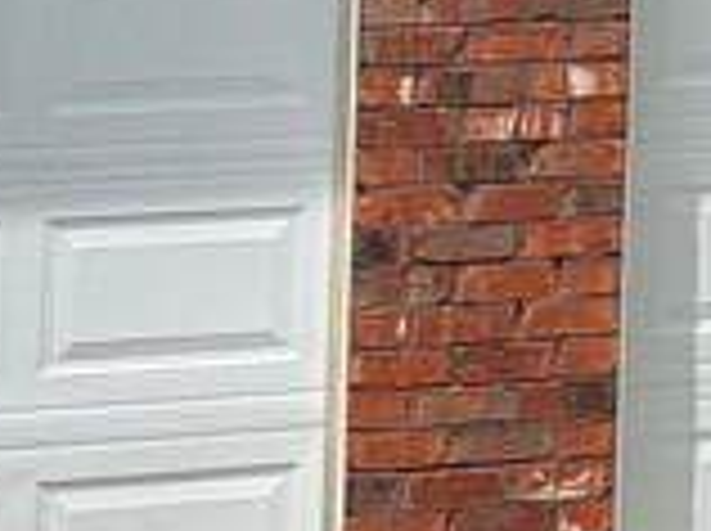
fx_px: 3199
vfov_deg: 8.8
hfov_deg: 11.2
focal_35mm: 156
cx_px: 1512
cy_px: -608
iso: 80
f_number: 1.78
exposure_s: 1/3953
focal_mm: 6.76
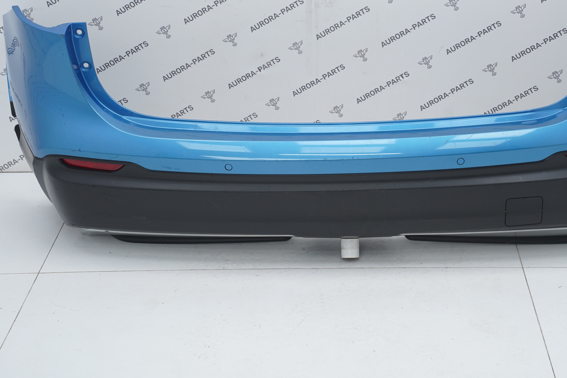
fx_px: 1197
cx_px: 349
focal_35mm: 76
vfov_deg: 17.9
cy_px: 130
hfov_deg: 26.6
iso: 640
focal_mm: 56
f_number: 6.3
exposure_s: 1/125
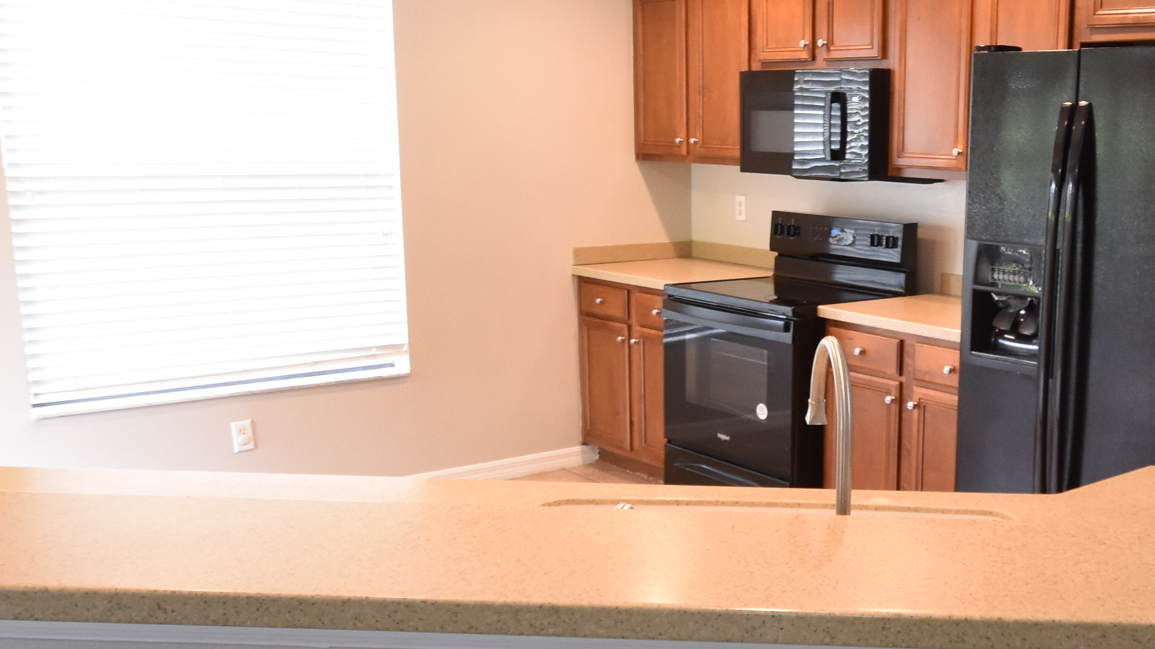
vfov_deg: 29.0
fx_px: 1256
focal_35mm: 41
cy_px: 380
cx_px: 890
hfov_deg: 47.2
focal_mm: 10
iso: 800
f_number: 3.5
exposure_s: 1/45
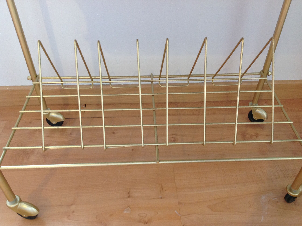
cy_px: 113
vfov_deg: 40.6
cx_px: 151
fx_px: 305
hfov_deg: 52.7
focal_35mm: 35
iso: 125
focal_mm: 4.28
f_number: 2.4
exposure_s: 1/15
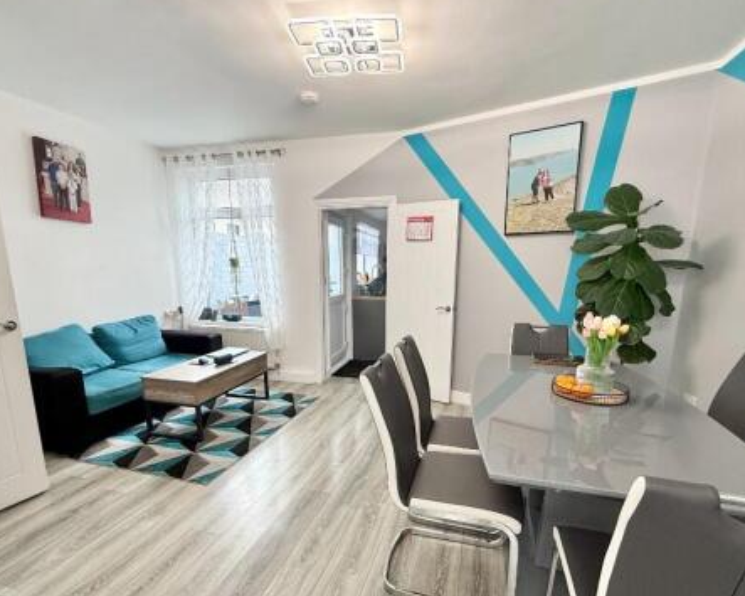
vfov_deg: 73.3
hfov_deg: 86.4
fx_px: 397
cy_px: 346
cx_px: 374
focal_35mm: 18
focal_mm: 2.22
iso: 125
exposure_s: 1/101
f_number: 2.2
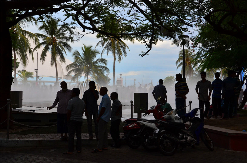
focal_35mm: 54
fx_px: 370
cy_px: 82
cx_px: 124
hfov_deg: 37.0
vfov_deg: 24.9
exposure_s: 1/320
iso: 400
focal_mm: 36
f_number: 10
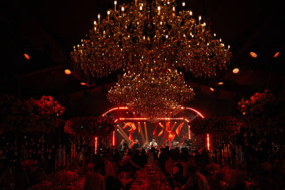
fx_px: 372
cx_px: 147
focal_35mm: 47
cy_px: 98
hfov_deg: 41.9
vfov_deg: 28.6
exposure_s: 1/125
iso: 640
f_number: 3.2
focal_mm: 44
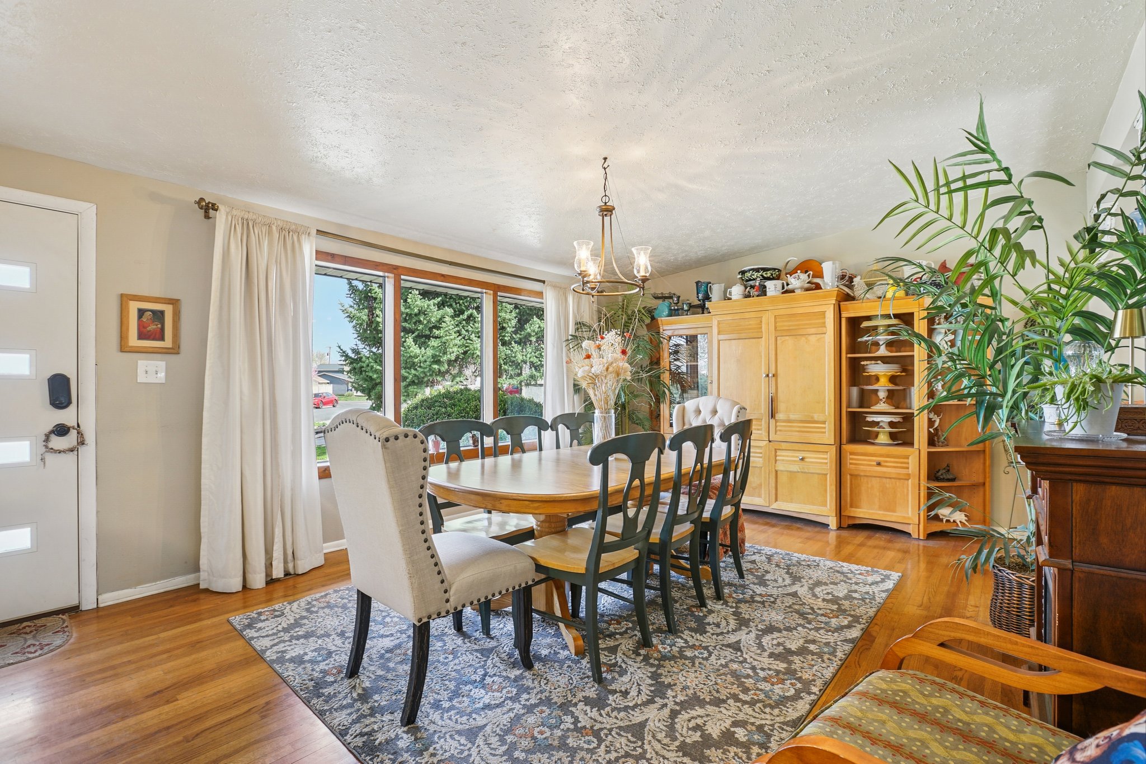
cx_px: 573
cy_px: 382
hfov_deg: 96.7
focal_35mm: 16
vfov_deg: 73.7
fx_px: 509
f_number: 8
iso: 100
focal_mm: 16
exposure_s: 1/4
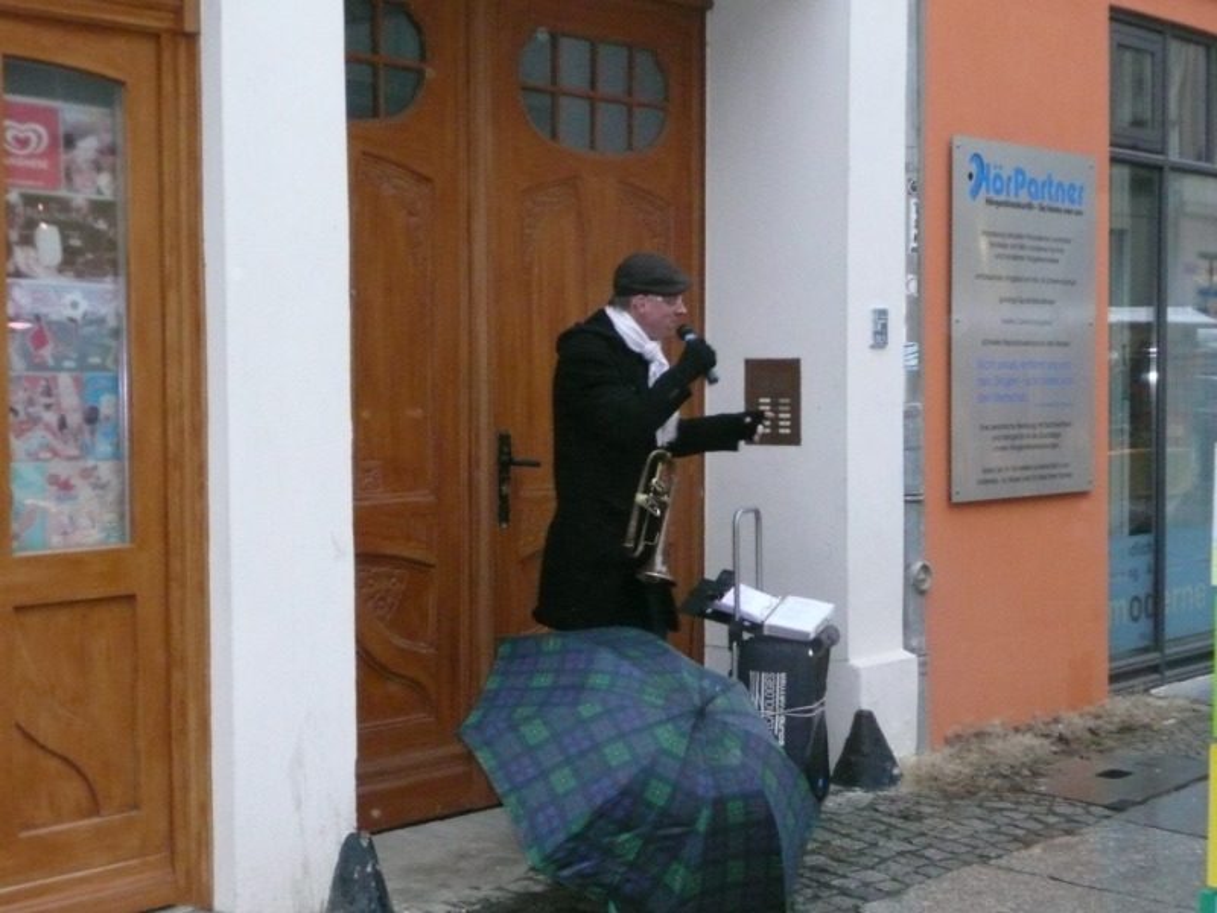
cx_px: 608
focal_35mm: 55
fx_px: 1934
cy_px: 456
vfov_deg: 26.6
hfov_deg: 34.9
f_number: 4.3
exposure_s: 1/30
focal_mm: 9.1
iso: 640
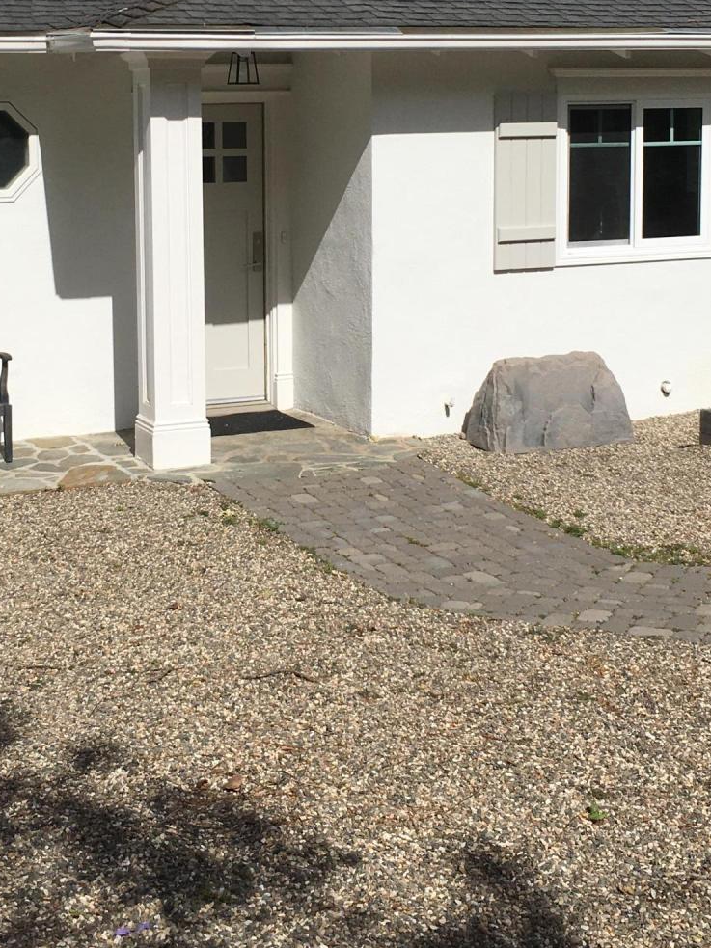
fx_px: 1616
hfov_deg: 24.8
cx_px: 284
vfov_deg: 32.1
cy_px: 247
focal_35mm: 59
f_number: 2.2
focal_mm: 4.15
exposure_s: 1/3497
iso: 25
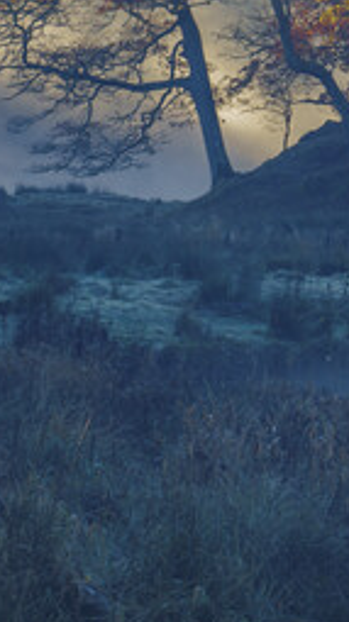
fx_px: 5079
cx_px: 708
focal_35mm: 308
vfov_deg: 7.0
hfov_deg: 3.9
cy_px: 132
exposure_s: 1/3
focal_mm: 100
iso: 50
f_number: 18
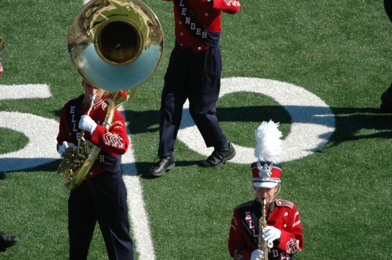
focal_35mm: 570
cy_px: 130
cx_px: 196
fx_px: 6201
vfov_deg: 2.4
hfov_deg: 3.6
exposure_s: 1/800
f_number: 5.6
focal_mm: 380
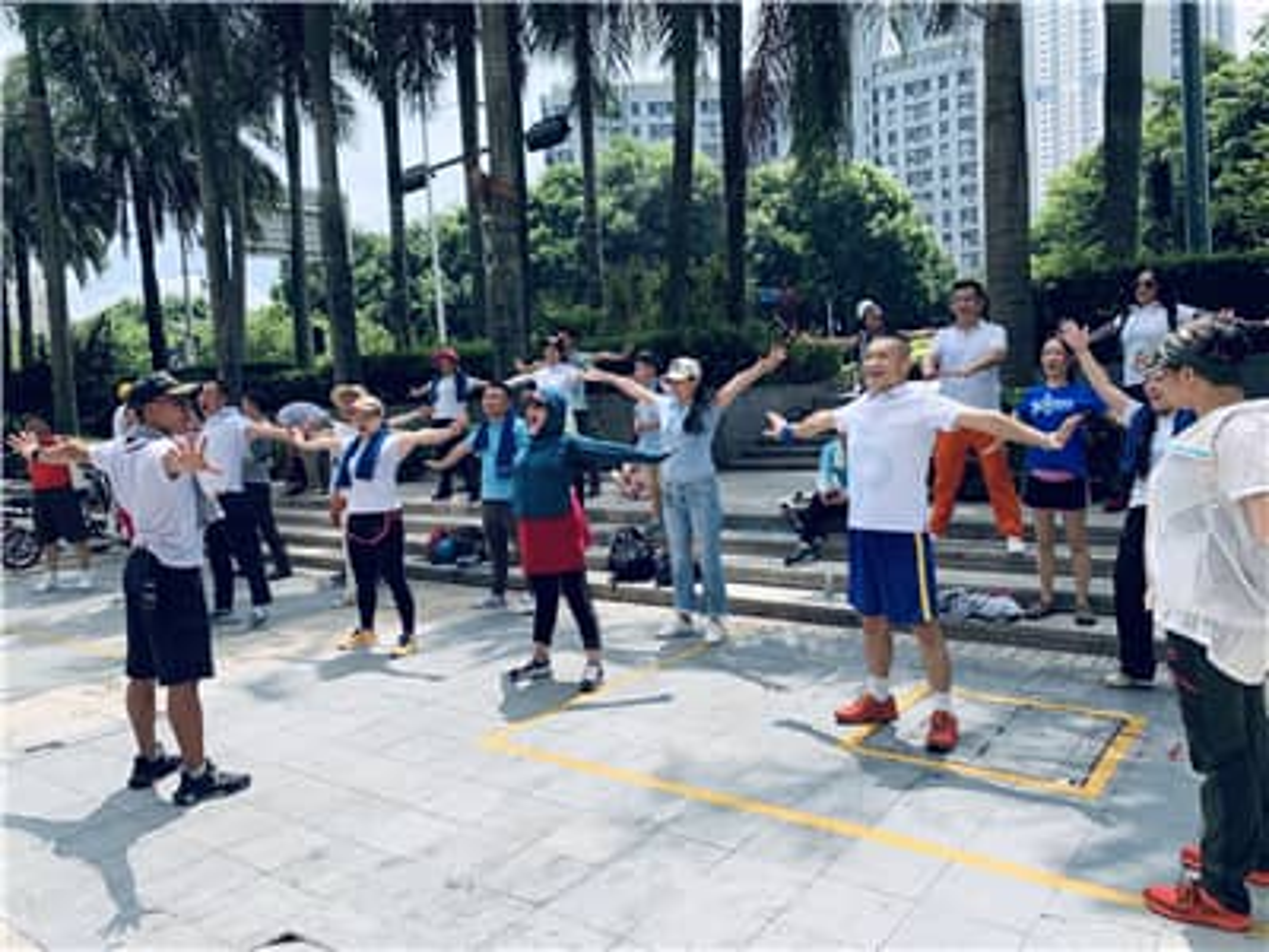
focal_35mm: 26
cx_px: 634
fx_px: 953
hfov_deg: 67.3
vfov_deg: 53.1
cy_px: 476
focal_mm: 4.25
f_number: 1.8
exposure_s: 1/1250
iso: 25
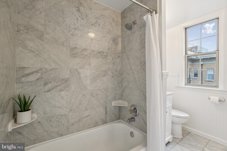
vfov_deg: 77.3
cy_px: 76
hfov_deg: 100.4
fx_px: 95
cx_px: 114
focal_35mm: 15
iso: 100
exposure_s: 1/8
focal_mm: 10
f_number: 7.1
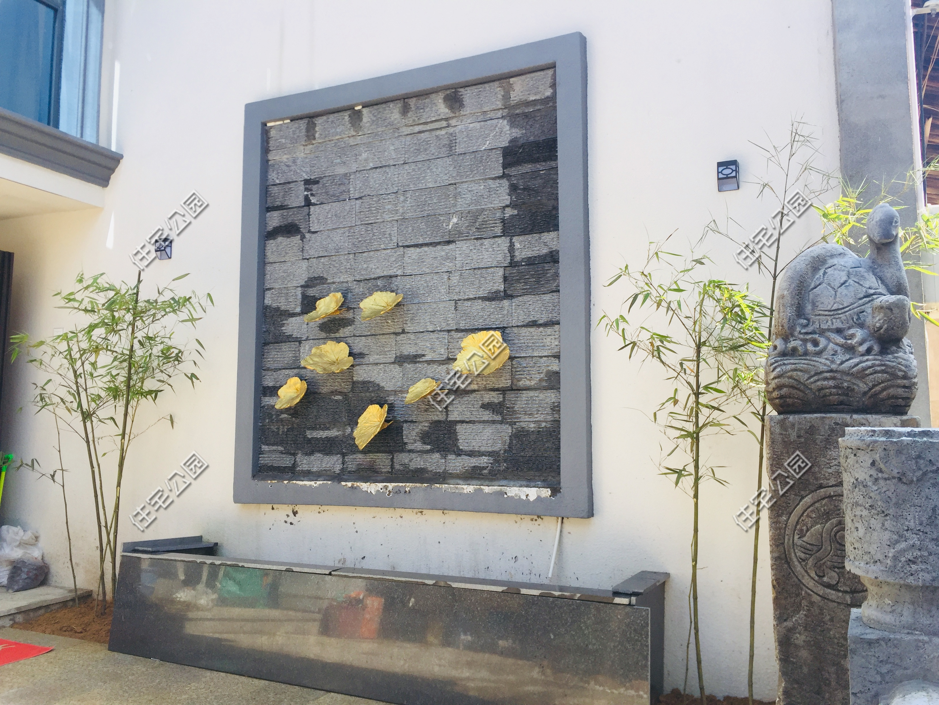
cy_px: 352
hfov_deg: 61.7
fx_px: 787
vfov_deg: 48.2
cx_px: 470
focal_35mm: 29
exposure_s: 1/430
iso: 32
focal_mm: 4.15
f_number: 2.2
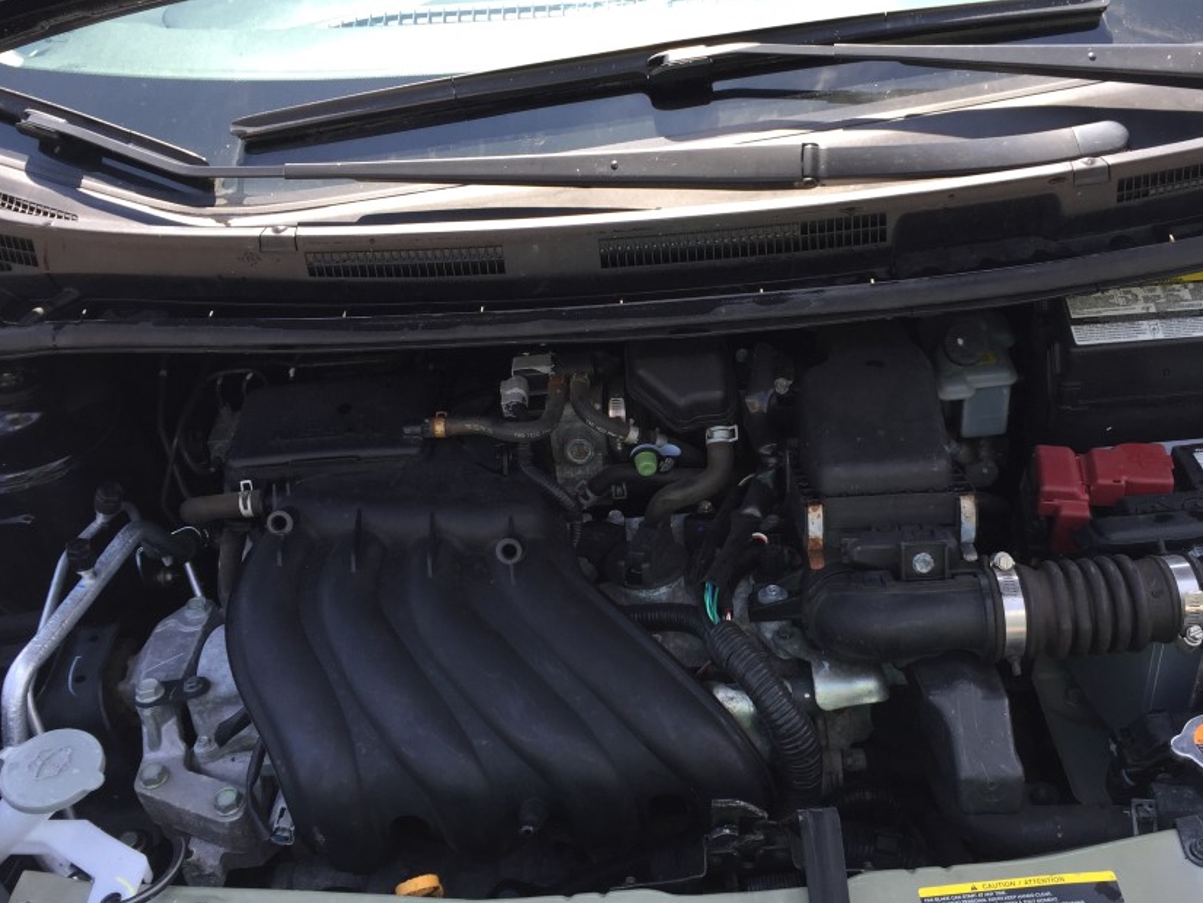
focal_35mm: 36
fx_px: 1251
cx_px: 680
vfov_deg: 39.7
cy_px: 438
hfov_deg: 51.2
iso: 32
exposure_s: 1/246
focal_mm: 4.15
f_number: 2.2
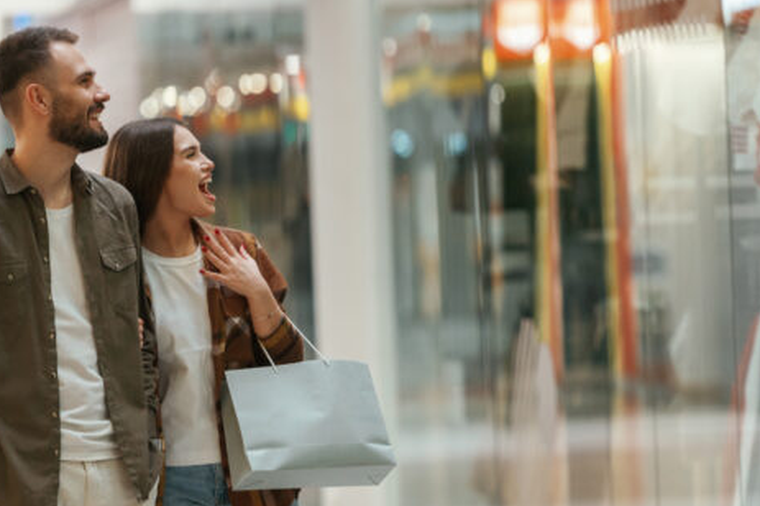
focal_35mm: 284
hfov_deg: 7.3
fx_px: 5991
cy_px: 394
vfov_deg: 4.8
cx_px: 333
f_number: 2.8
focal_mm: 175
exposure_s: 1/160
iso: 1600
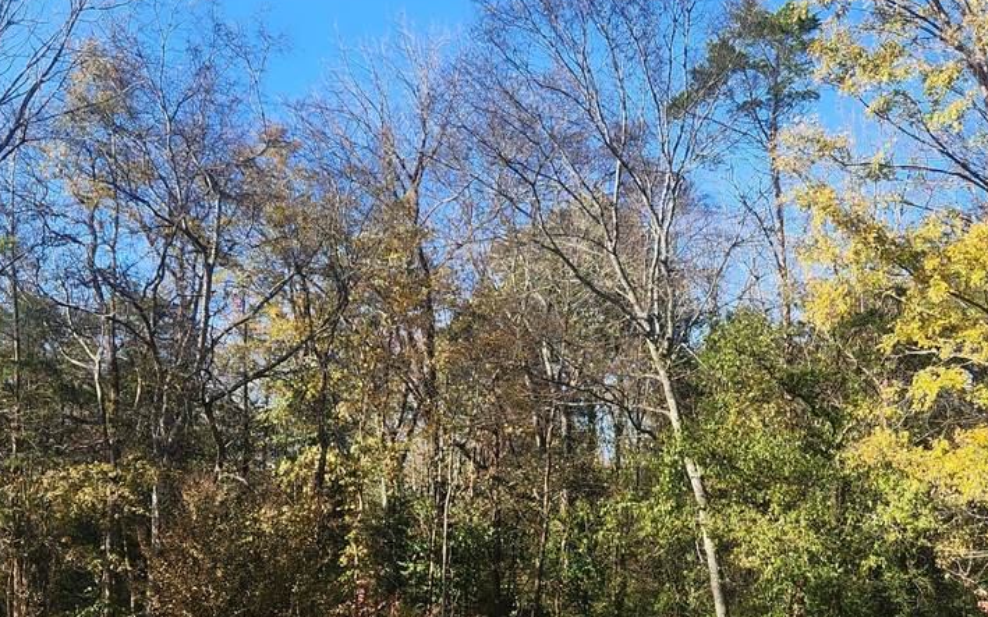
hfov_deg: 45.3
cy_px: 425
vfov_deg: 29.0
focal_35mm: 44
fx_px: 1185
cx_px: 517
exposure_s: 1/531
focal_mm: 5.4
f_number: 1.8
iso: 20
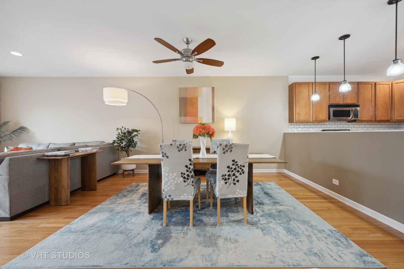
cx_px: 202
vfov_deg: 81.1
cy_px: 134
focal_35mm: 14
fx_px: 157
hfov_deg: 104.3
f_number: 10
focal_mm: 14
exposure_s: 1/2
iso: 100
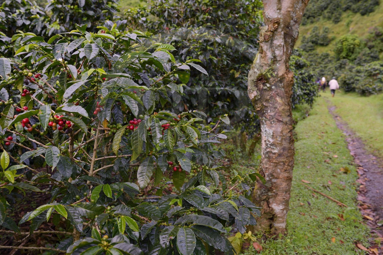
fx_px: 340
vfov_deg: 41.1
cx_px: 192
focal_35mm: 32
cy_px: 128
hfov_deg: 58.7
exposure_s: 1/80
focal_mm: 32
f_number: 7.1
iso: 800
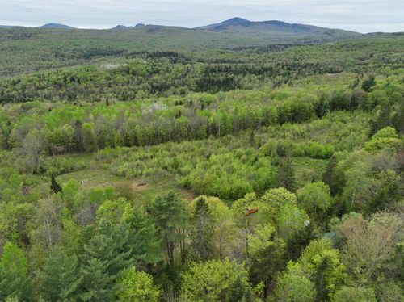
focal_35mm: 24
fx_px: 280
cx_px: 202
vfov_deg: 56.7
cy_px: 151
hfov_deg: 71.6
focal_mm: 12.29
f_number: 2.8
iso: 130
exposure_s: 1/400
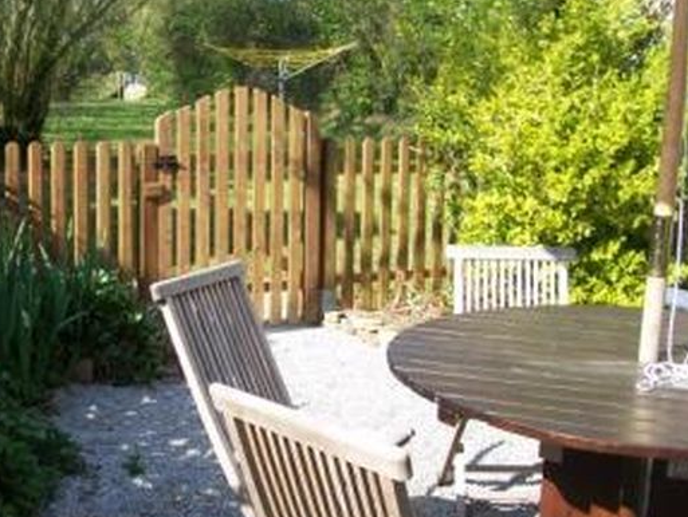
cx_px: 232
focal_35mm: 53
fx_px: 1055
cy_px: 266
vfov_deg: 27.6
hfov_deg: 35.8
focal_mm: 5.6
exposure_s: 1/500
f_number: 2.7
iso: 80
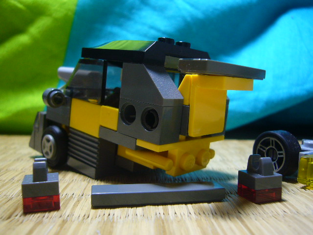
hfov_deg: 55.4
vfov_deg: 42.9
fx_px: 298
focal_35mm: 33
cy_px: 118
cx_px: 156
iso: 100
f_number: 2.8
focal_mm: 4.6
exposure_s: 1/20
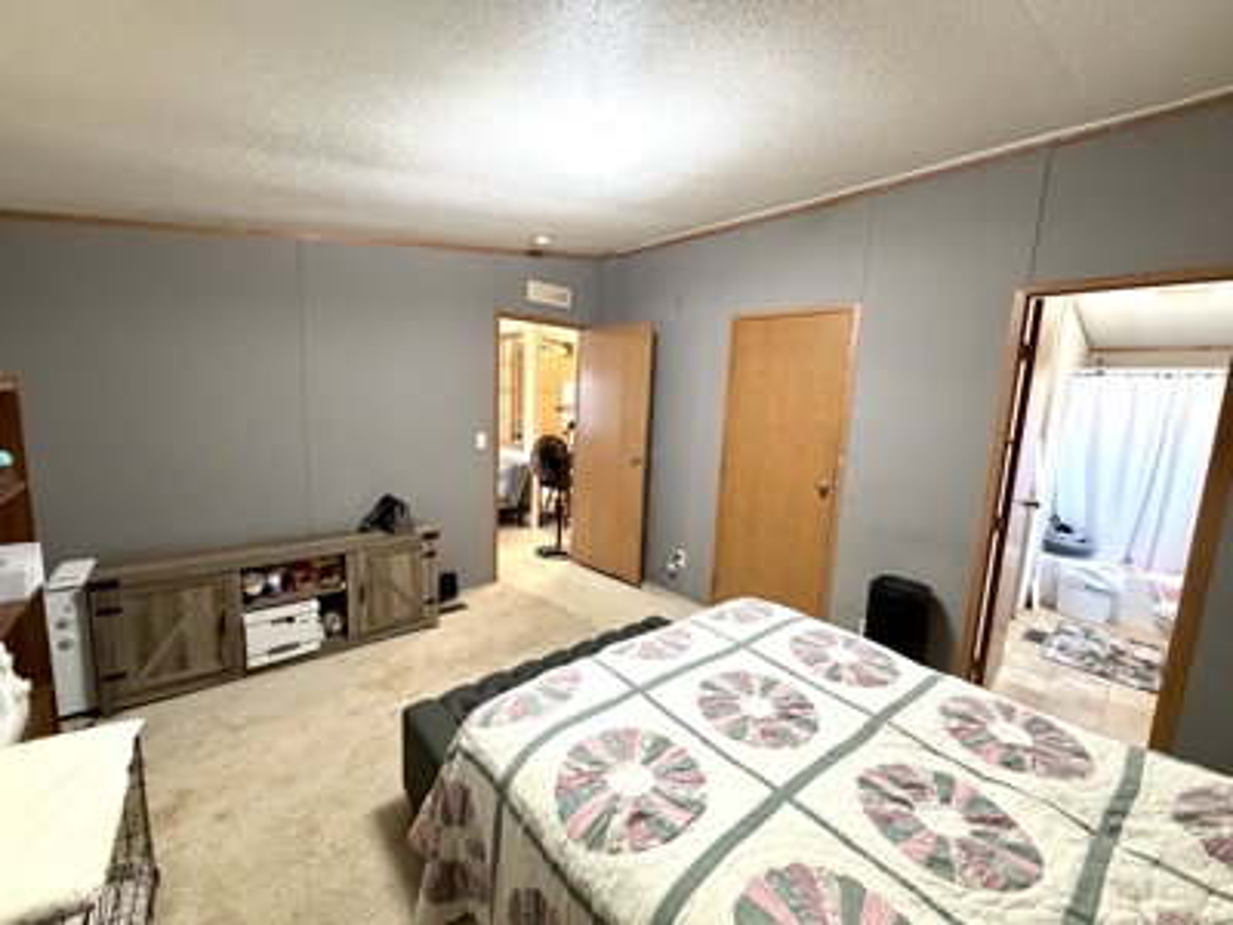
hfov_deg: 102.1
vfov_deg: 85.7
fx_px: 499
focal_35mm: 14
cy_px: 462
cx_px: 616
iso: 500
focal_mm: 2.22
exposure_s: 1/60
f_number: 2.2
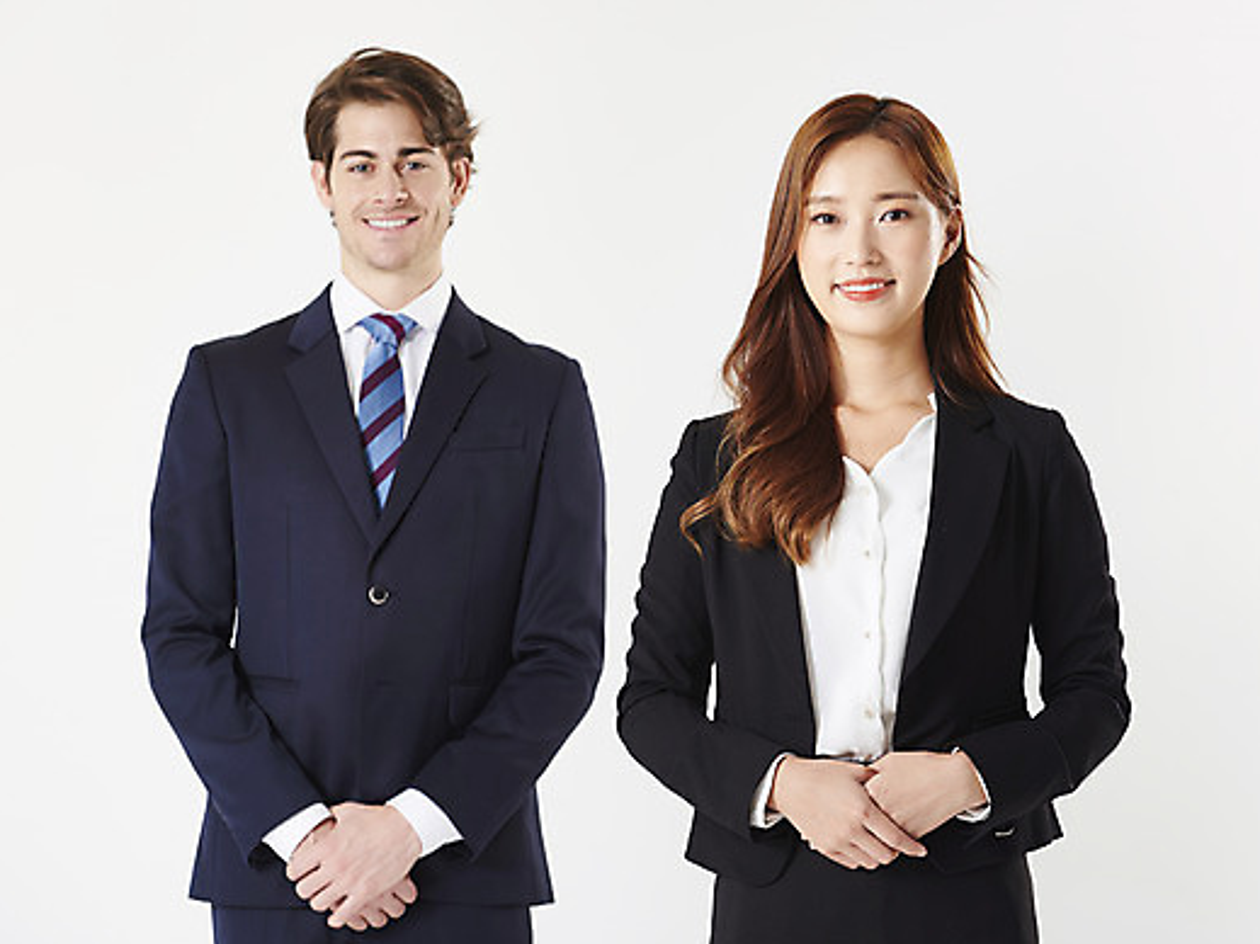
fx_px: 5459
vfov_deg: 9.9
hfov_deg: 13.2
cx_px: 625
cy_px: 483
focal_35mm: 150
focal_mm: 135
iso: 100
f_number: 5.6
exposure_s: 1/125
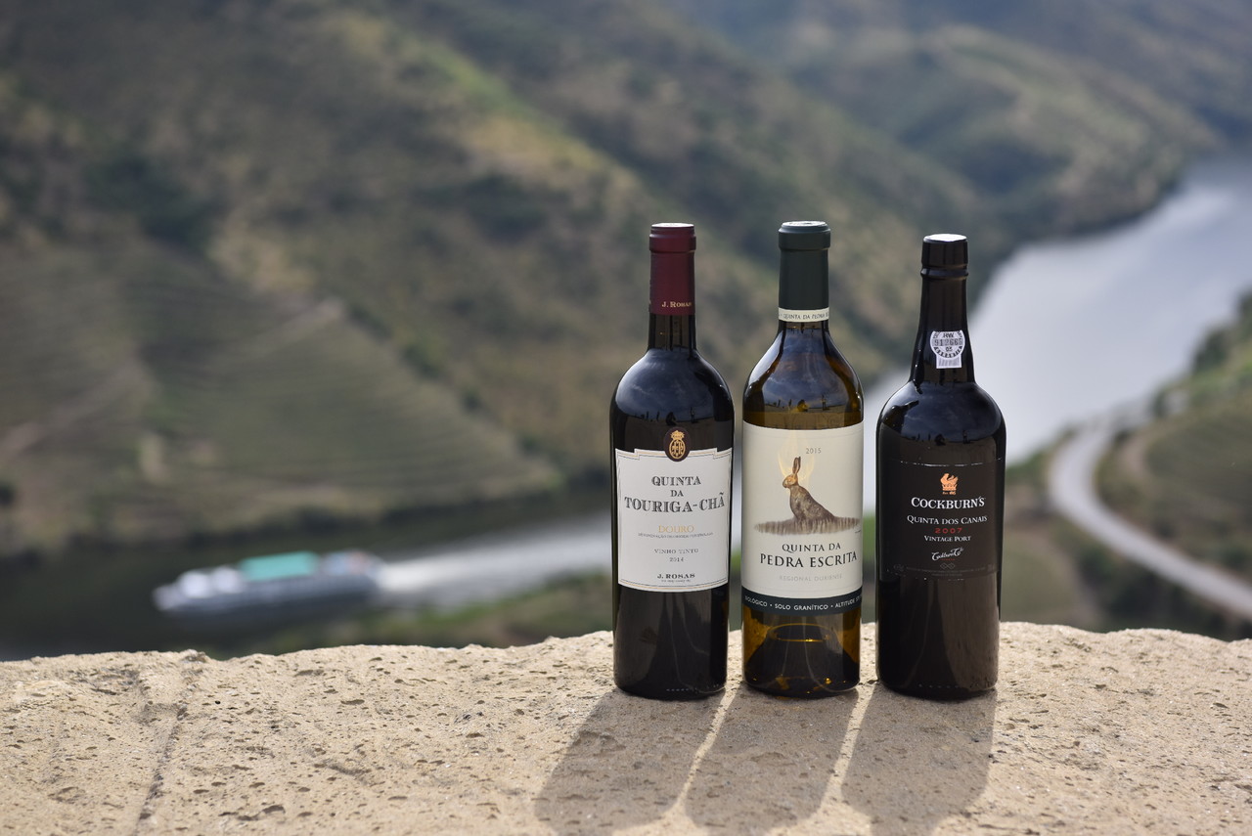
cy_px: 418
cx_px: 626
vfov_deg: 19.5
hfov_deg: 28.8
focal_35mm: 70
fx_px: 2436
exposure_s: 1/640
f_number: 5
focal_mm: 70
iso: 250
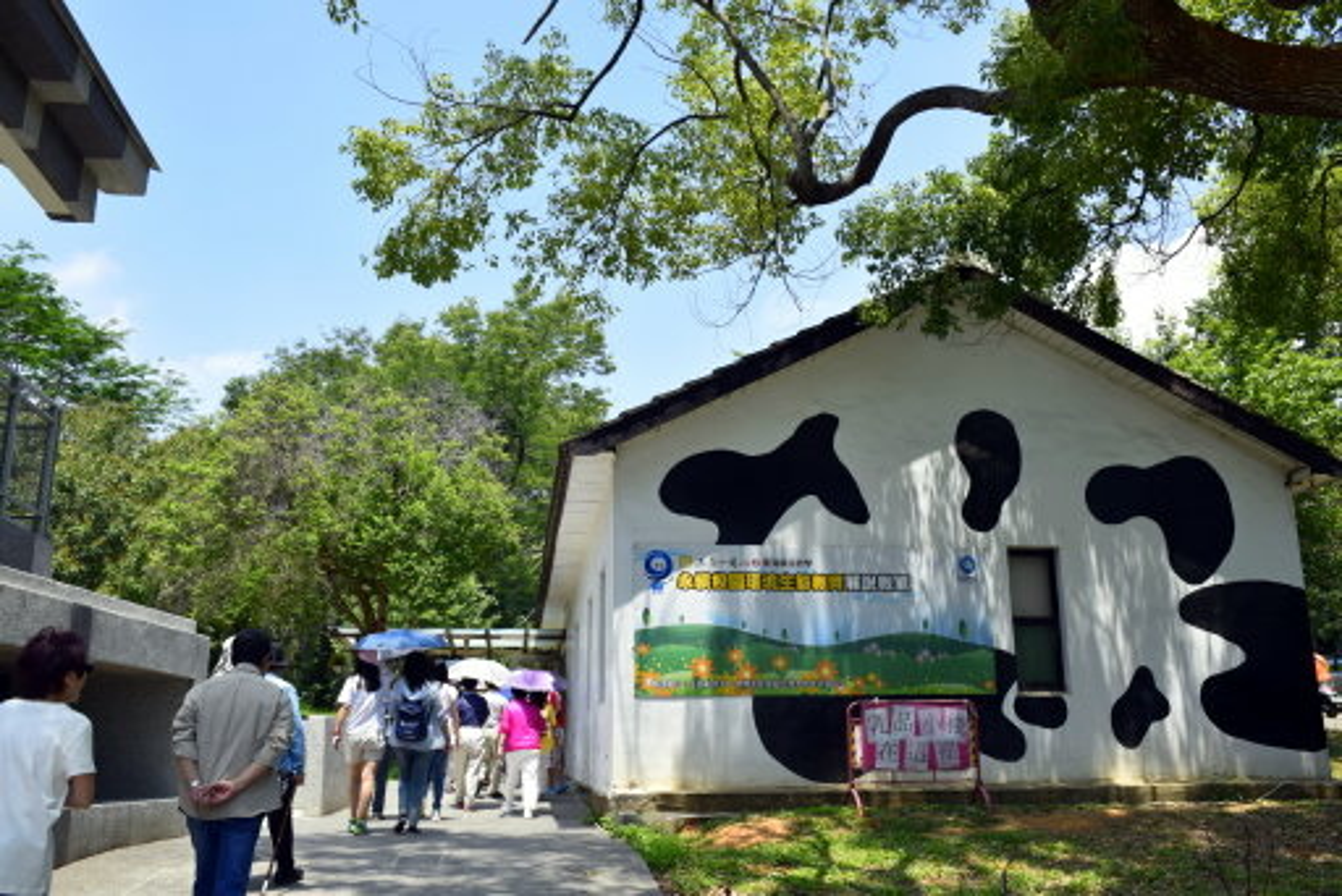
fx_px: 1231
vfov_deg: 40.0
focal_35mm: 33
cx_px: 671
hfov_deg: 57.2
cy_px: 448
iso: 100
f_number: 10
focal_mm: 22
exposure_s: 1/100
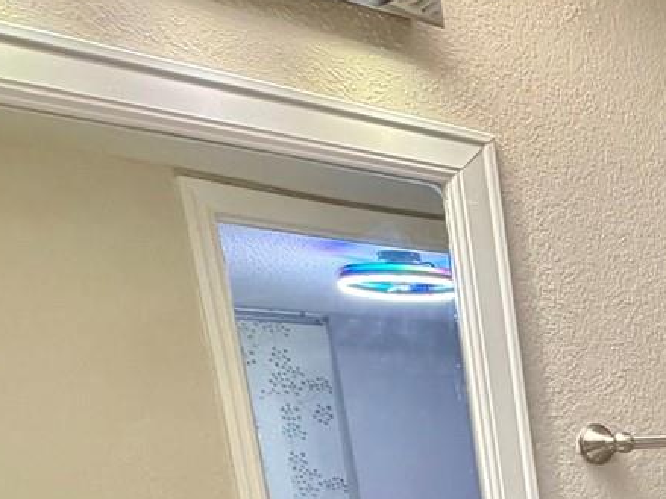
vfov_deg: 25.2
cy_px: 625
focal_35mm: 51
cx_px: 951
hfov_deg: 27.9
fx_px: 981
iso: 320
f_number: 2.2
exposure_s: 1/60
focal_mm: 2.22
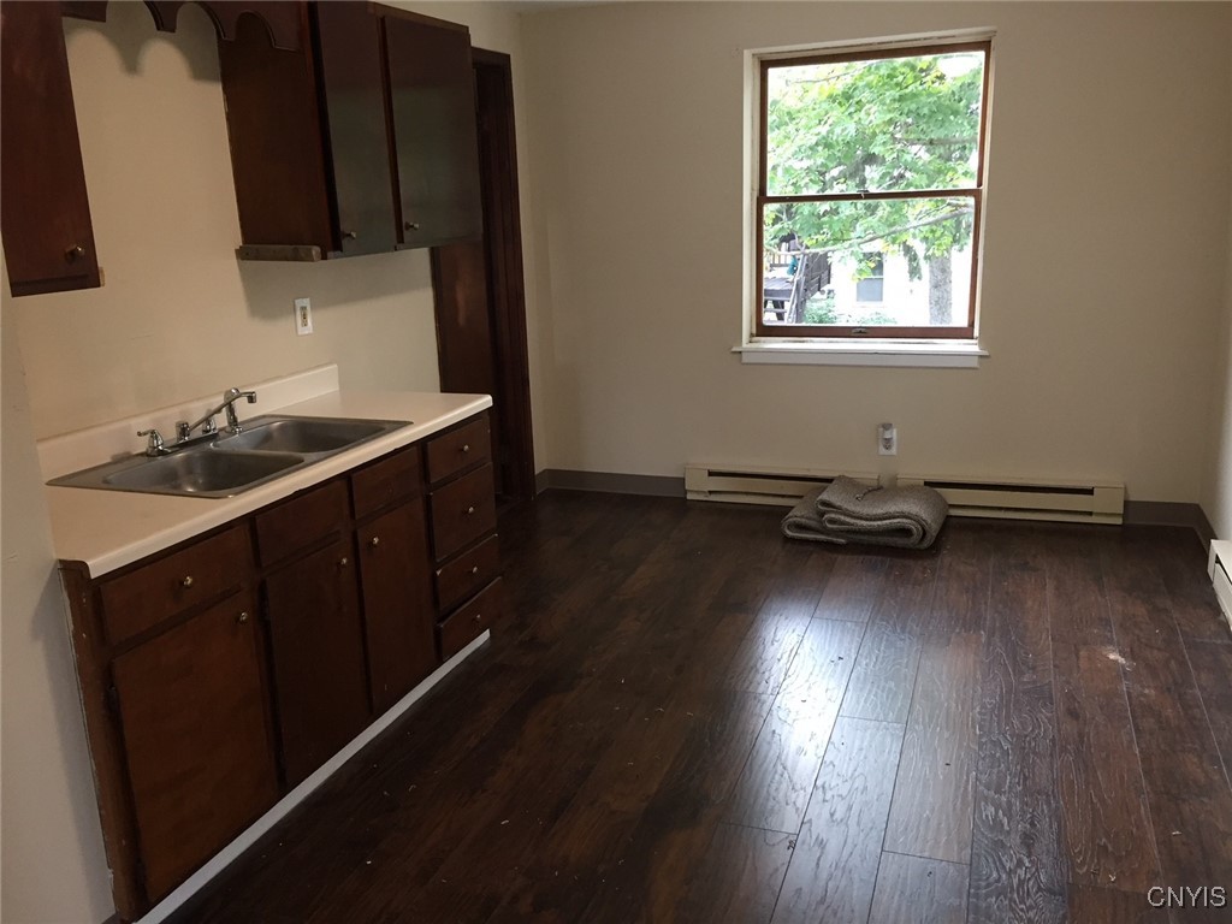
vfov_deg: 48.2
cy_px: 462
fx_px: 1032
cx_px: 616
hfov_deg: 61.7
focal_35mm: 29
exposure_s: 1/33
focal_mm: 4.15
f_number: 2.2
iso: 160
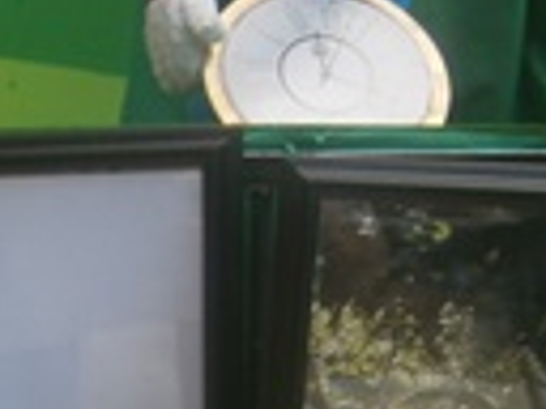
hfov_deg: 16.2
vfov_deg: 12.9
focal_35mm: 112
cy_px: 484
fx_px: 1767
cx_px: -254
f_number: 2.8
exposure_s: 1/80
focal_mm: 4.7
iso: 80
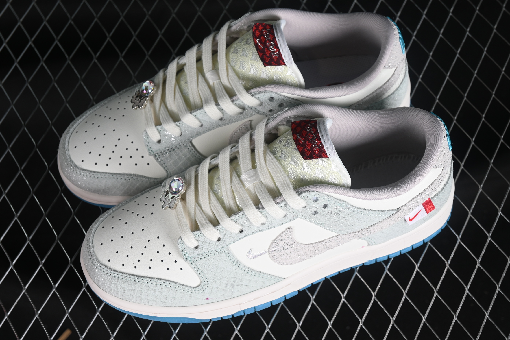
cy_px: 170
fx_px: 1062
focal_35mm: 75
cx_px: 255
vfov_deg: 18.2
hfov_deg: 27.0
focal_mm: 50
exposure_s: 1/60
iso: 160
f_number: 7.1
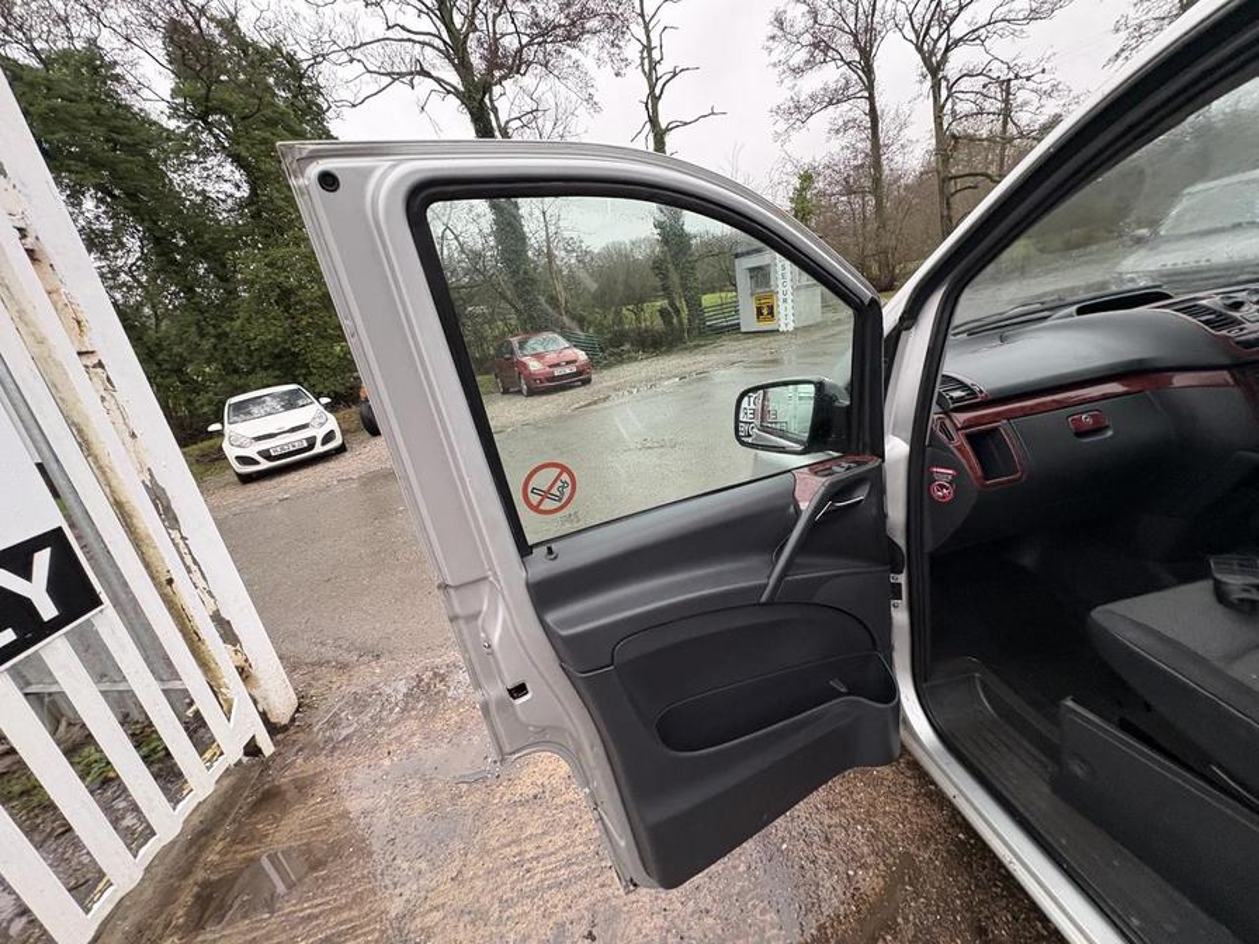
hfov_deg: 102.1
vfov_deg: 85.7
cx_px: 630
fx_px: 509
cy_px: 472
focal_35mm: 14
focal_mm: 2.22
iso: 400
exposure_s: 1/60
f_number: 2.2
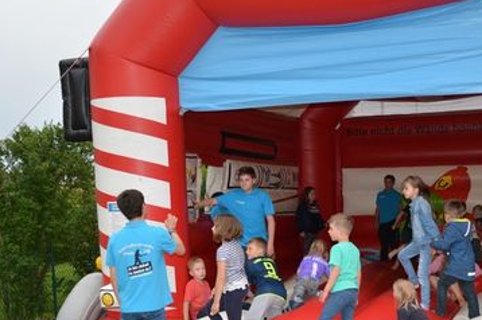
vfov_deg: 25.1
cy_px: 253
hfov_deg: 37.5
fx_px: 707
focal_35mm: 53
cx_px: 288
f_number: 3.8
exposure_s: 1/160
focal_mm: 21
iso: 200
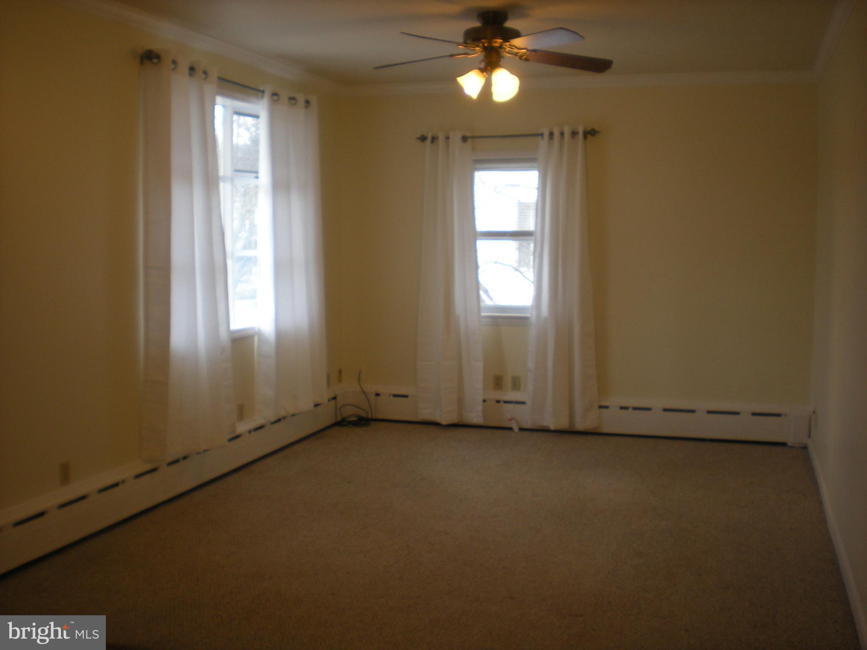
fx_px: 952
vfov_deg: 37.7
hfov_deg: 49.0
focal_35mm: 38
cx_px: 434
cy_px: 325
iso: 85
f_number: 3.1
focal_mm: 6.3
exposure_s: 1/57.7
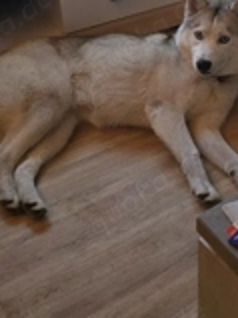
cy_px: 56
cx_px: 190
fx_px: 532
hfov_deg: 24.8
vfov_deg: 32.2
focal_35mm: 58
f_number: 1.7
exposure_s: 1/50.3
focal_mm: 6.3
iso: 1250
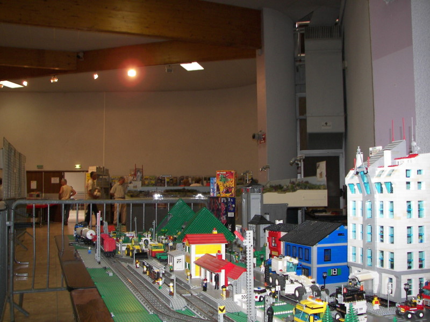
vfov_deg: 39.7
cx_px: 215
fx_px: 447
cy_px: 161
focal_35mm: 36
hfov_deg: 51.4
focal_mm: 6
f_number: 2.8
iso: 100
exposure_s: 1/30
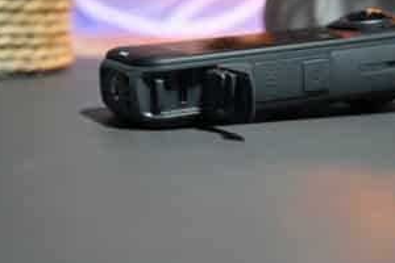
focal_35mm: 91
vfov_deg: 15.0
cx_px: 228
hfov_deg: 22.4
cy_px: 114
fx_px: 998
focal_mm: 70
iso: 4000
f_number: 8
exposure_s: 1/80
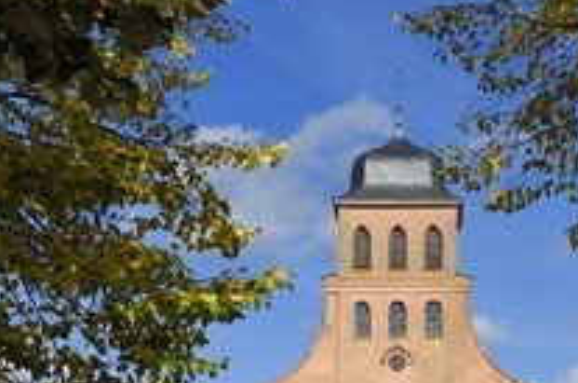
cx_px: 440
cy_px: 335
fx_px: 1698
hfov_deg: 19.2
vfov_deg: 12.8
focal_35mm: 106
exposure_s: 1/1000
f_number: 10
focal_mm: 52
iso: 200
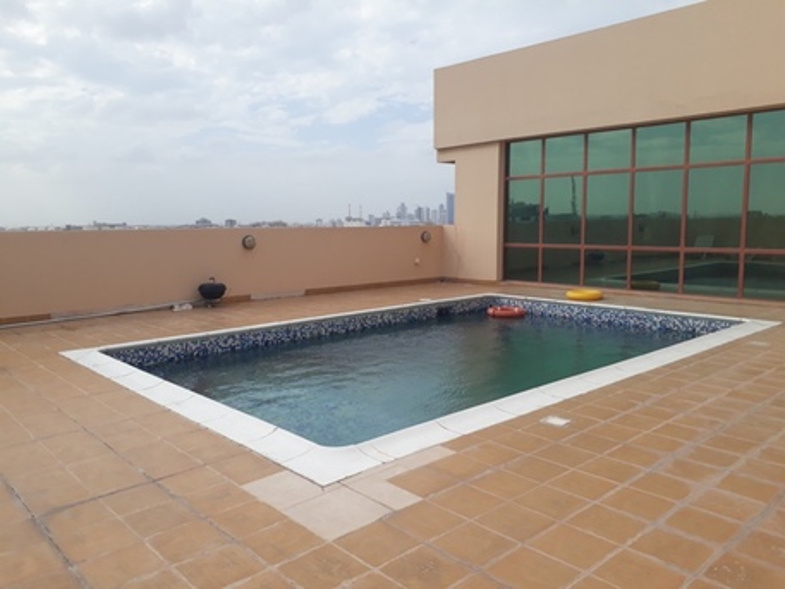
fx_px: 612
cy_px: 294
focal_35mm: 27
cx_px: 392
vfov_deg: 51.4
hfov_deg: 65.3
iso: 40
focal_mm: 3.6
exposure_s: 1/1704
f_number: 1.9
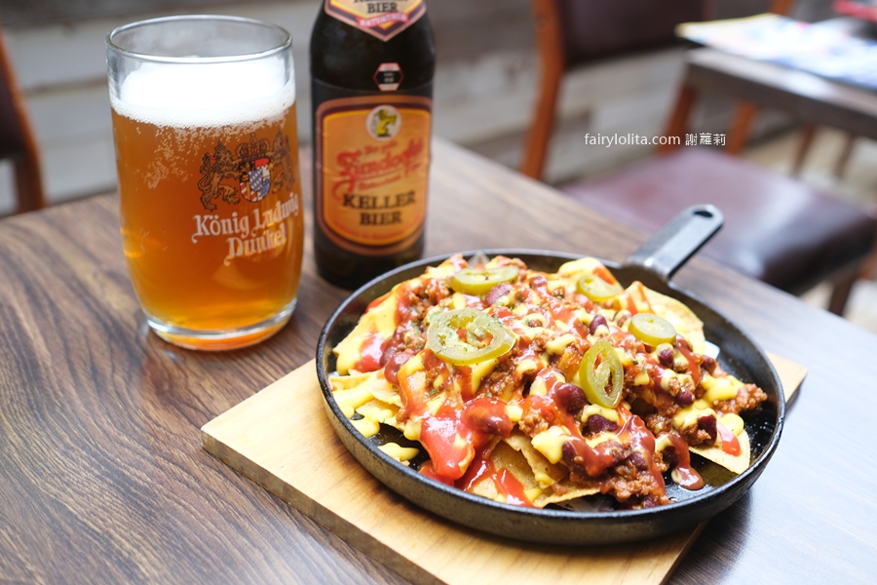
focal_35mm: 35
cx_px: 438
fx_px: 853
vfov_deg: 37.9
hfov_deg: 54.4
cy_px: 292
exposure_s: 1/50
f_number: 2.8
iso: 160
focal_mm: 23
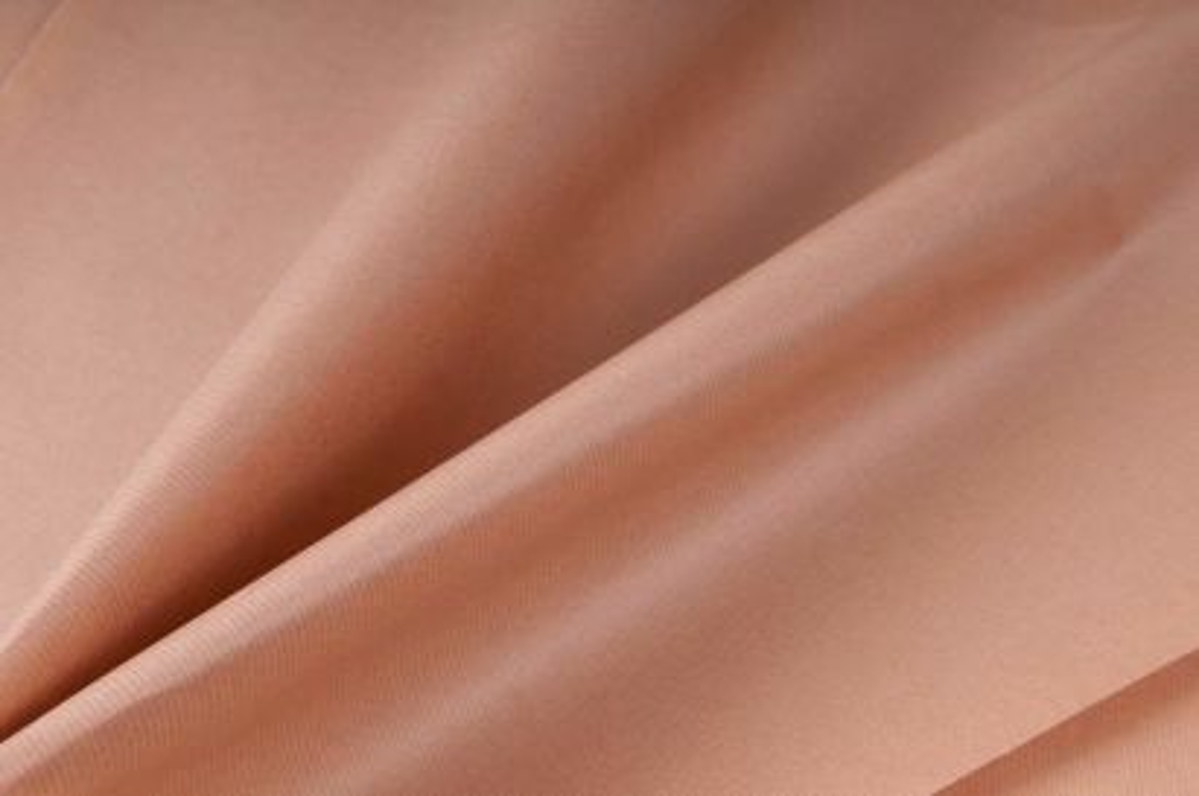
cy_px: 398
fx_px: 1896
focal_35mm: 57
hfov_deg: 35.1
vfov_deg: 23.7
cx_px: 600
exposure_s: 1/160
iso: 200
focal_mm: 38
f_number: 8
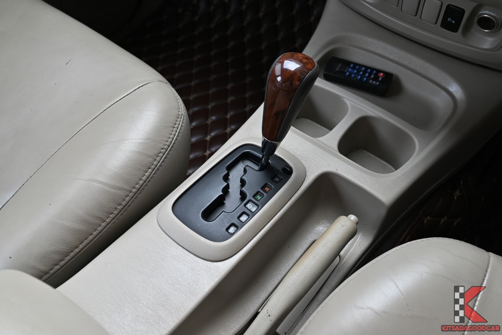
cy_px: 168
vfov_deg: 41.7
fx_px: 439
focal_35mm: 32
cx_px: 251
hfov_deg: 59.5
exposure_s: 1/45
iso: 200
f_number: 5.6
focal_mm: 31.5
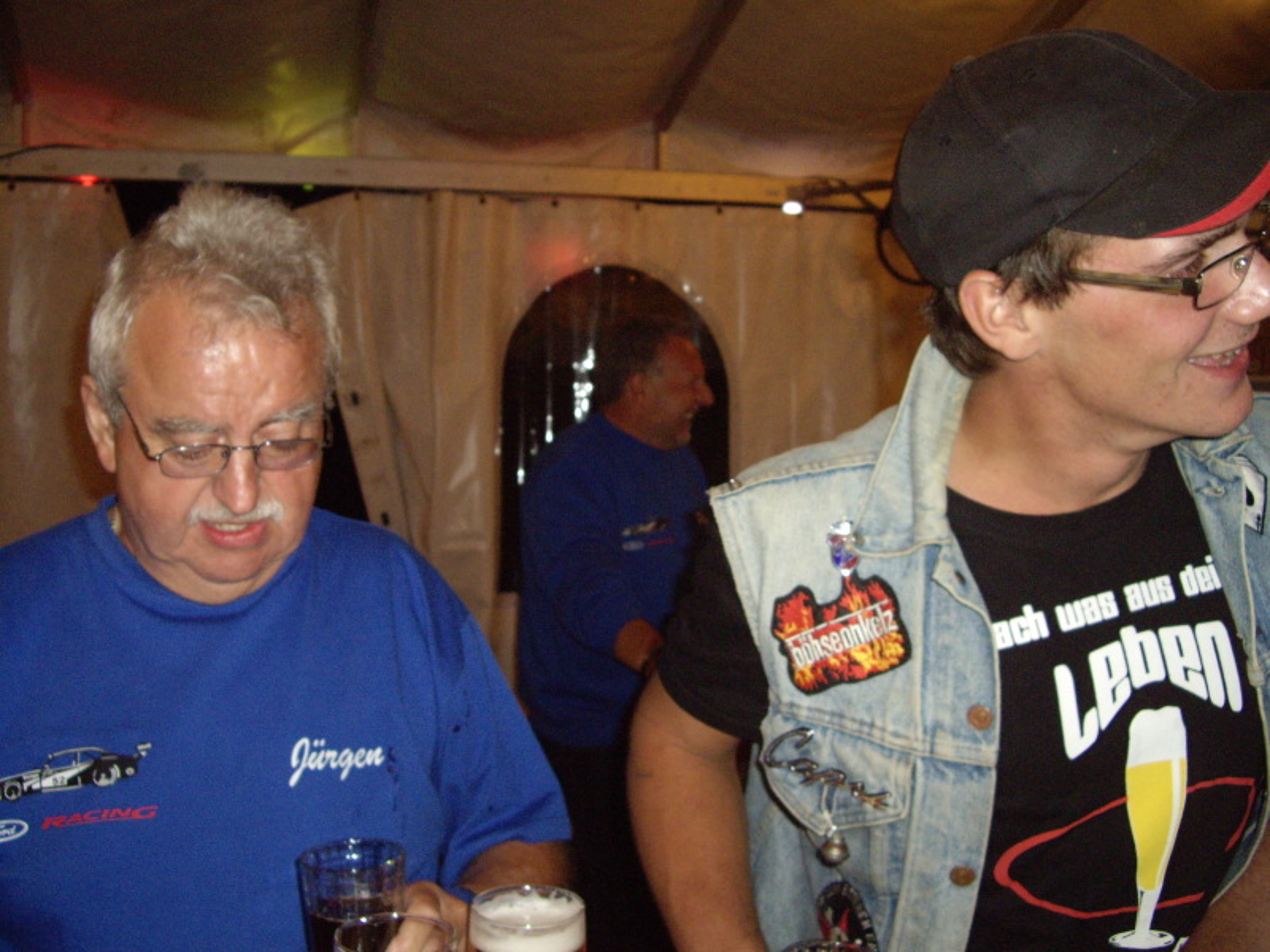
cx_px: 635
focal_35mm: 38
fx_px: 1394
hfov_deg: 49.0
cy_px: 476
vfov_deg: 37.7
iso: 400
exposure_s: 1/40
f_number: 2.8
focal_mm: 7.9
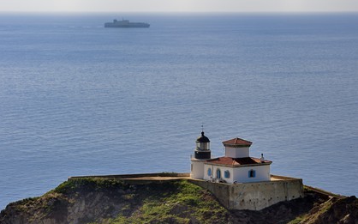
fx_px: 1648
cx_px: 179
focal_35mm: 169
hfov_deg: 12.4
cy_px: 119
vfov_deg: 7.8
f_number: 20
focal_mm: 165
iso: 200
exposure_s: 1/200
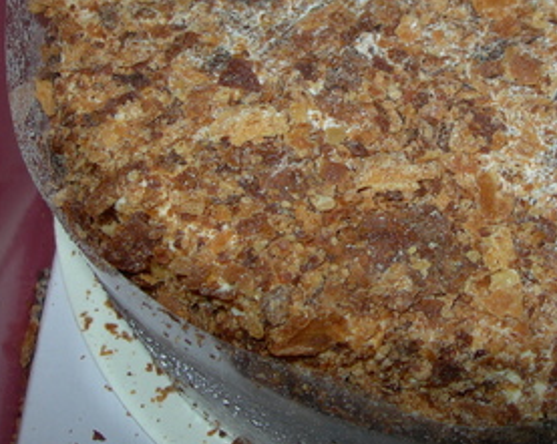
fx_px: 1103
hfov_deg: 27.4
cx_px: 497
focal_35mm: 67
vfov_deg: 22.5
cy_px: 95
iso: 50
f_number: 4.8
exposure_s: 1/60.1
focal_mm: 7.8
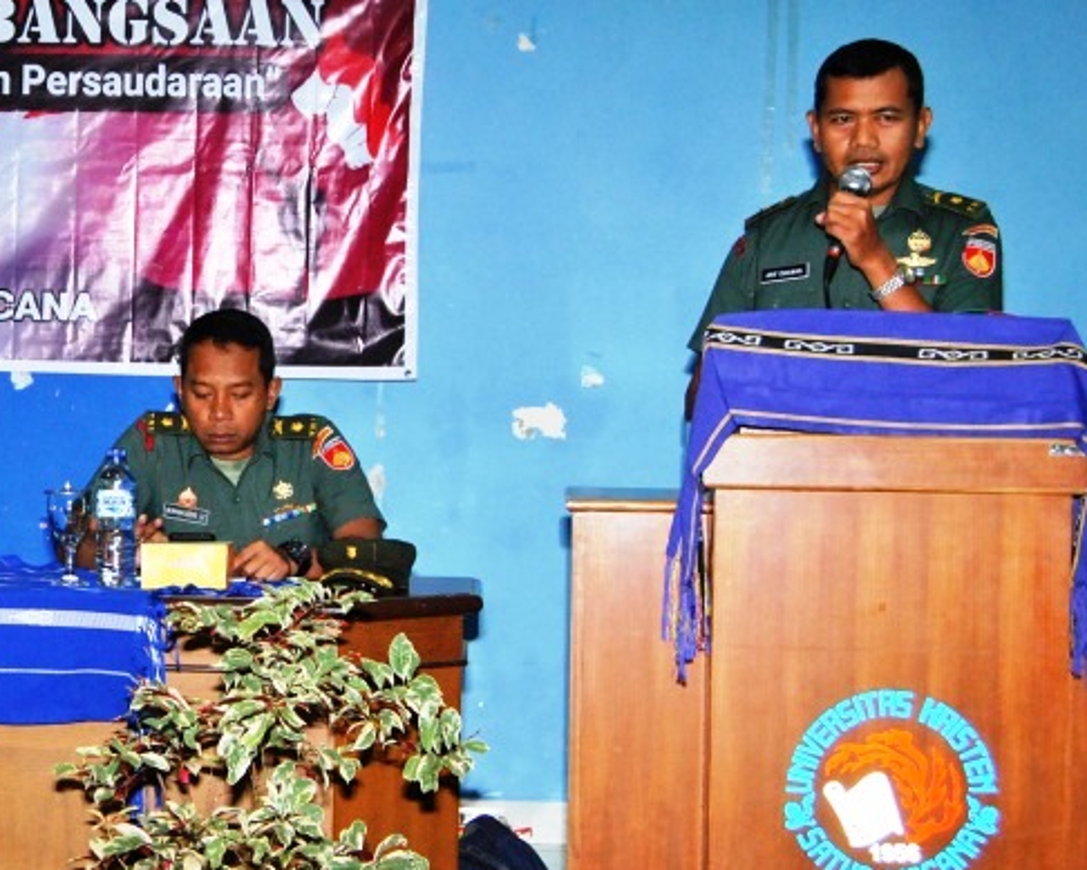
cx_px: 112
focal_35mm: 89
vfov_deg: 17.3
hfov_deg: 21.0
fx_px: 2864
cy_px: 444
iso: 800
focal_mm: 30
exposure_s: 1/125
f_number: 5.6
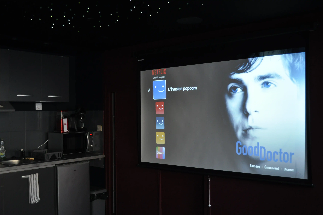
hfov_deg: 49.6
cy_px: 108
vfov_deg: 34.1
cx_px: 162
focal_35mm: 39
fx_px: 349
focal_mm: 26
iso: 800
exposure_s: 1/60
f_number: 4.2
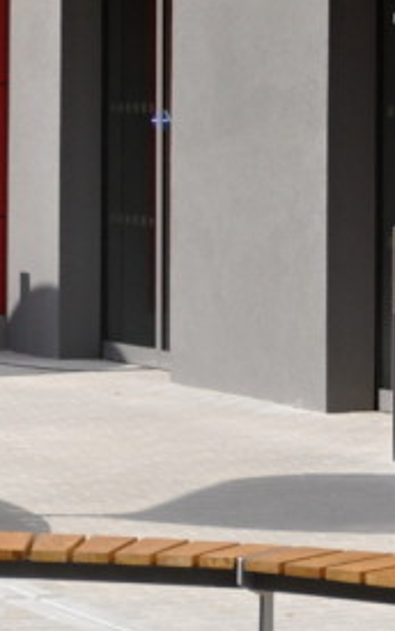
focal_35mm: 171
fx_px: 2944
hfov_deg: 7.6
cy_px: 707
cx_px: -113
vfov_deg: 12.0
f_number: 4.2
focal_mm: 30
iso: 400
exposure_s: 1/4000
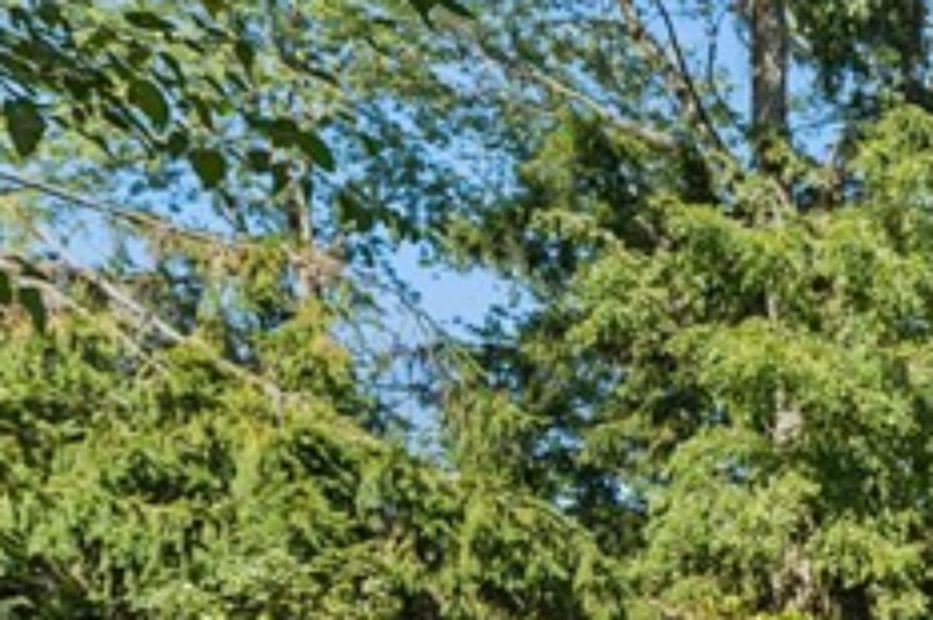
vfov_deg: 22.1
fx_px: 1450
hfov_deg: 23.8
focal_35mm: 56
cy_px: 772
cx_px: 1554
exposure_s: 1/160
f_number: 5.6
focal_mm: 12
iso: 100
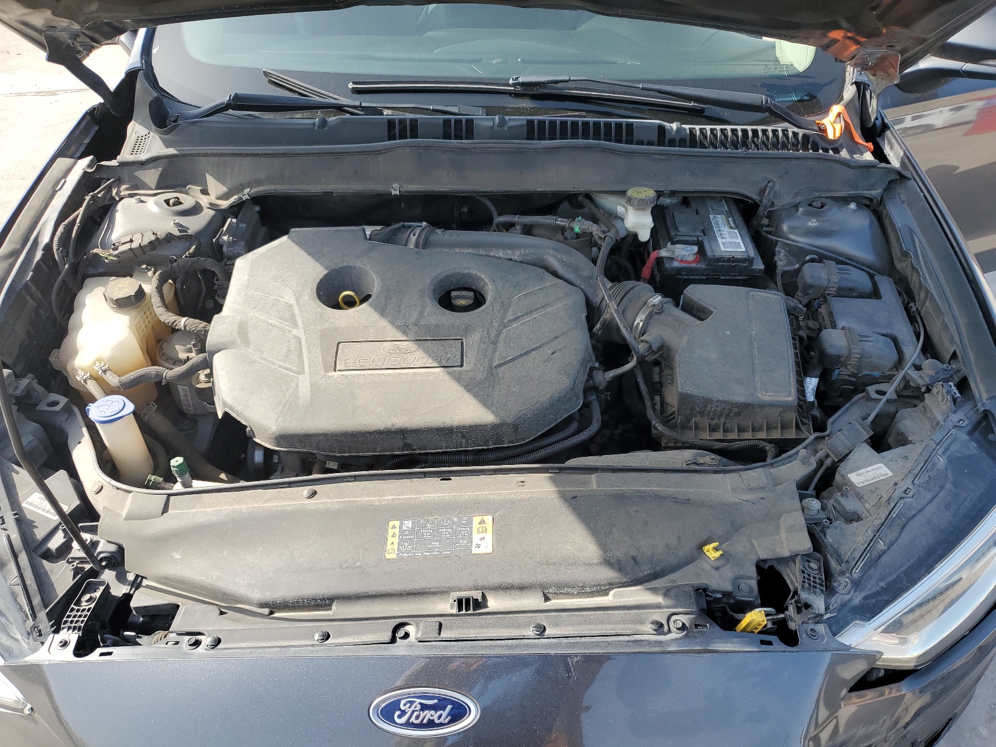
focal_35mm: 26
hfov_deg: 67.3
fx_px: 748
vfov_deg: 53.1
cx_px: 498
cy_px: 374
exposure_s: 1/909
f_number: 1.5
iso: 50
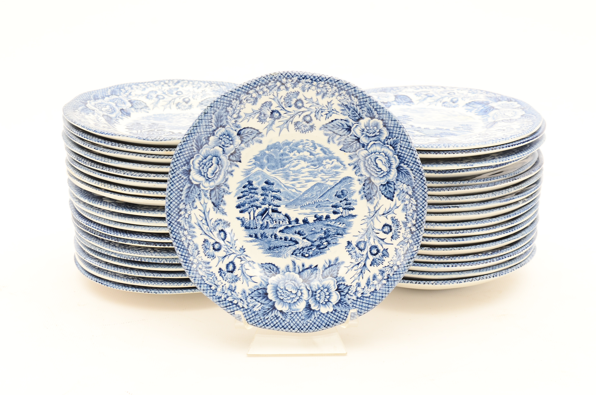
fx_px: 1041
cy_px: 198
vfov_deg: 21.5
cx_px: 298
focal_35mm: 63
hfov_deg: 32.0
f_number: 10
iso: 250
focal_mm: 42
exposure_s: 1/80
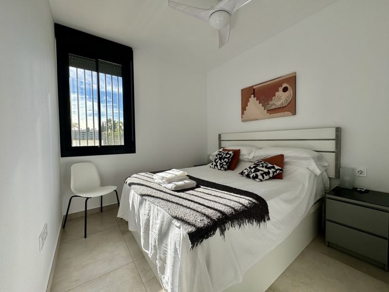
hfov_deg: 102.1
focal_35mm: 14
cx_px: 194
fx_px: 157
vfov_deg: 85.6
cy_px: 146
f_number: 2.2
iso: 40
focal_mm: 2.22
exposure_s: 1/361
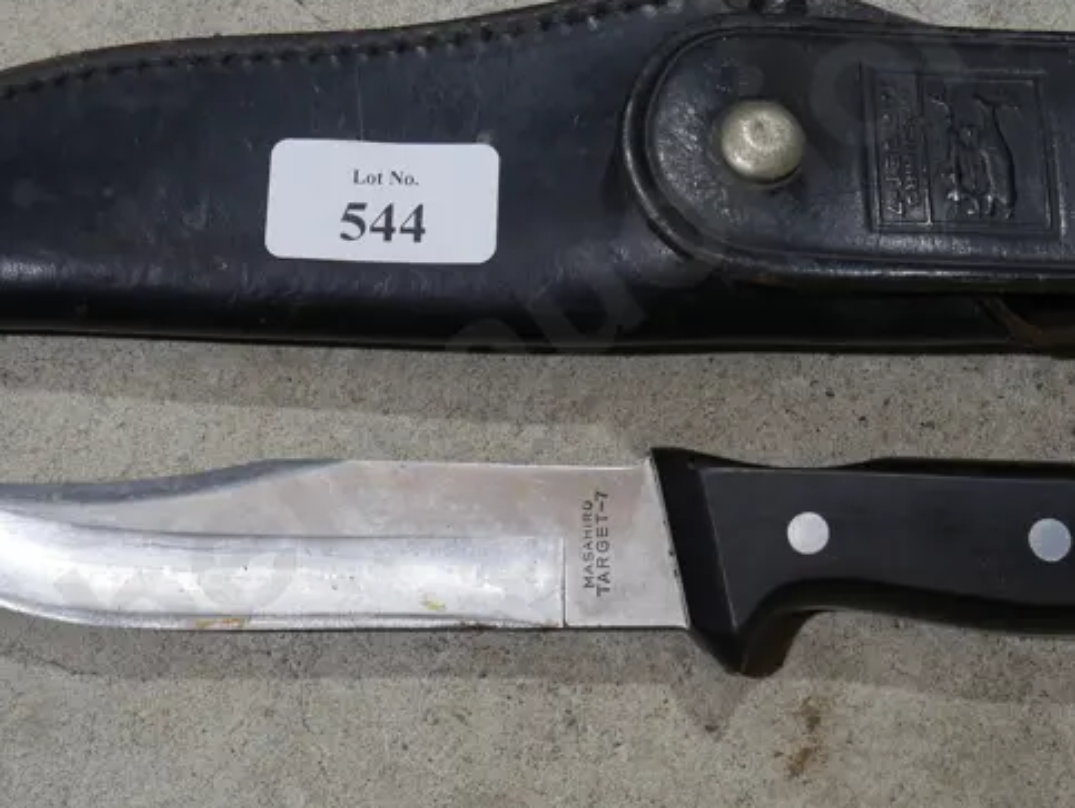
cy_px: 290
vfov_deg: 16.6
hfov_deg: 22.0
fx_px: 2766
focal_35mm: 89
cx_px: 596
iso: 250
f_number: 4.6
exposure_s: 1/60
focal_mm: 21
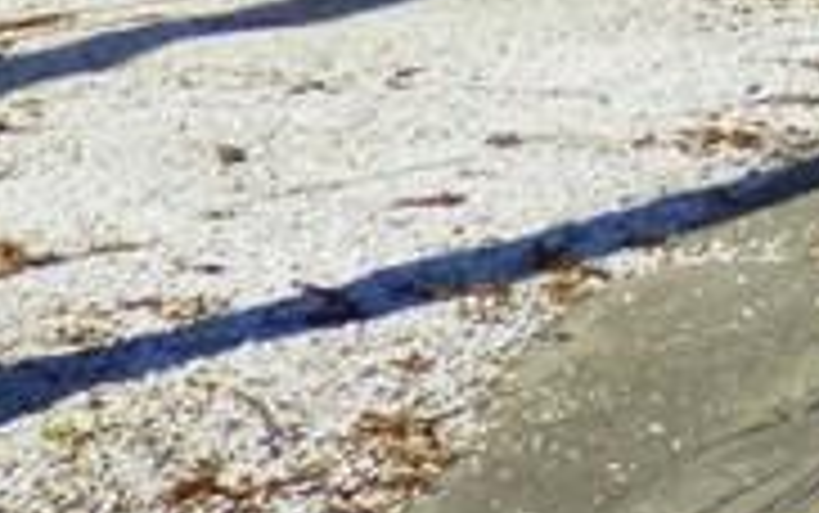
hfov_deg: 10.2
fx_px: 3998
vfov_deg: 7.0
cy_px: -580
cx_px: 1962
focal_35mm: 179
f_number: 9.4
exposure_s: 1/160
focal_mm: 5.5
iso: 80
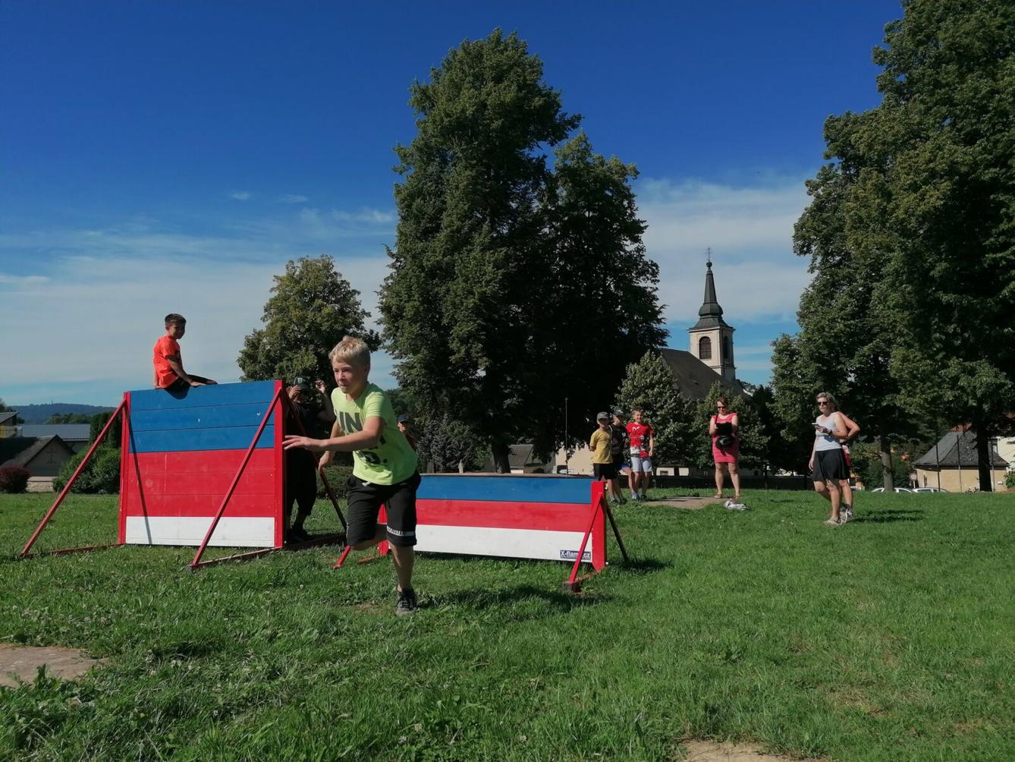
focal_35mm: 27
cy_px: 381
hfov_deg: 65.3
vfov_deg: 51.4
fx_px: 792
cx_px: 508
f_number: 1.8
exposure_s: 1/2747
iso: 50
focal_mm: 4.75
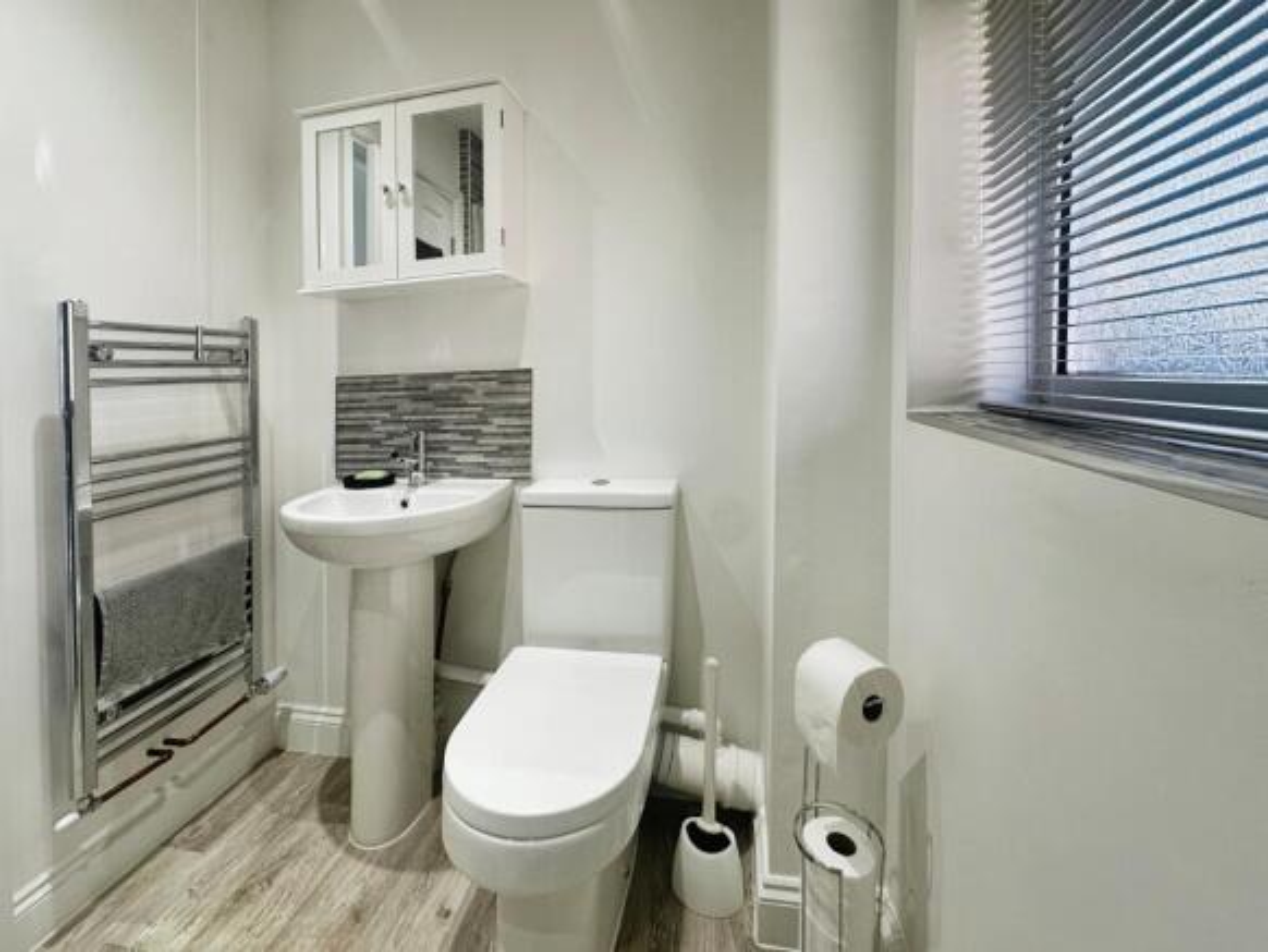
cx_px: 634
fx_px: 513
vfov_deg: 85.7
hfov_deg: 102.0
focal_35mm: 14
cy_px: 476
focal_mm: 2.22
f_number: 2.2
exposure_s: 1/100
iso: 125
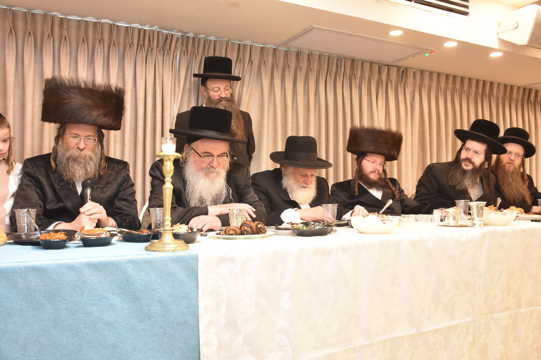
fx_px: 451
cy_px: 180
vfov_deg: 43.6
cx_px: 270
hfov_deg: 61.9
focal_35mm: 30
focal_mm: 20
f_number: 5.6
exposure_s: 1/60
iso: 1000
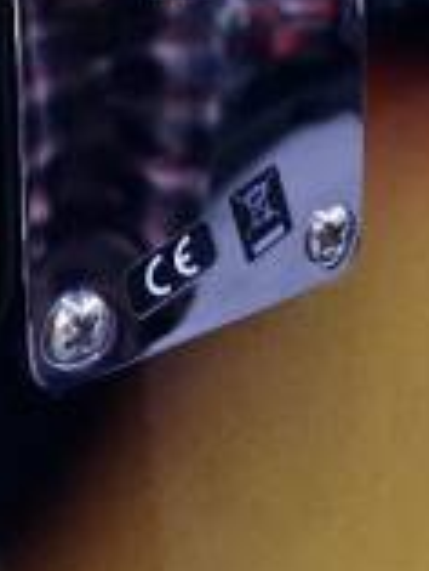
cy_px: -138
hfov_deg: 19.9
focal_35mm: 74
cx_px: 185
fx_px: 1221
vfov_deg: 23.7
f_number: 2.2
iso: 200
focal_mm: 4.15
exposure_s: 1/20
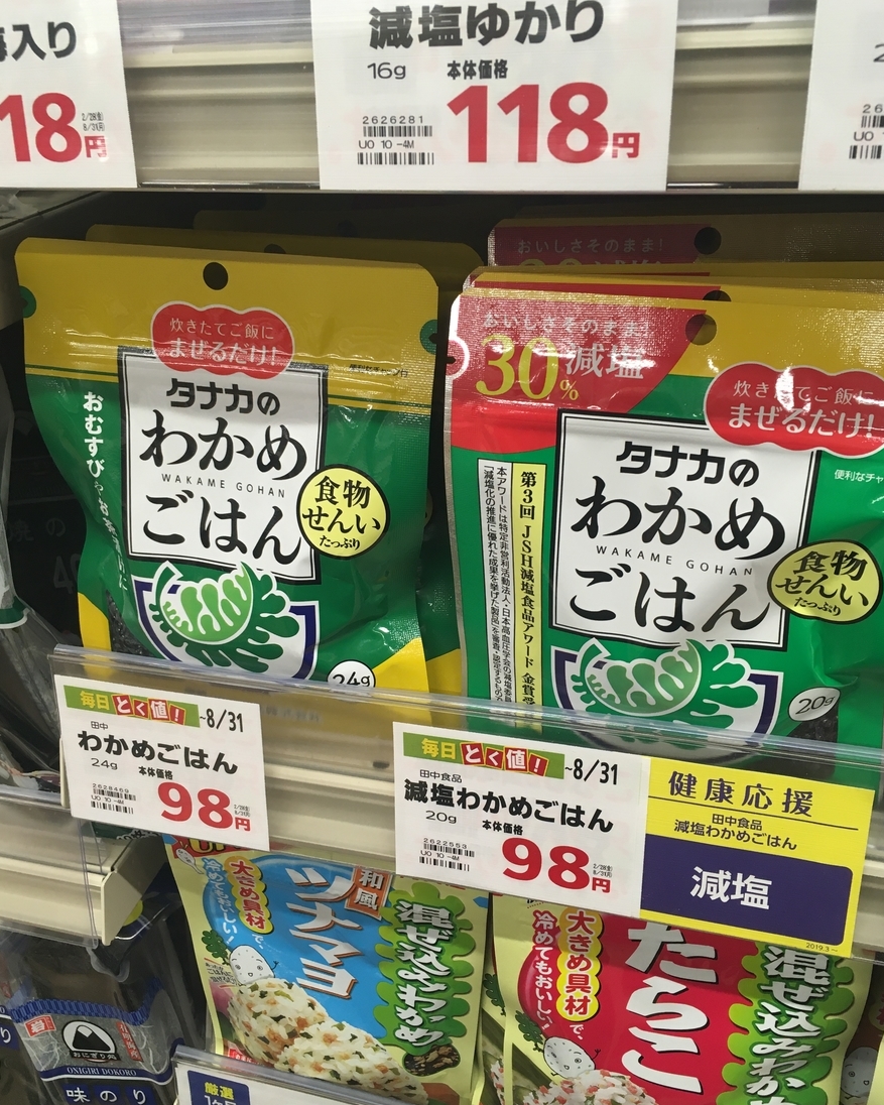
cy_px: 548
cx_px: 446
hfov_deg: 47.1
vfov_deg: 57.2
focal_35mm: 31
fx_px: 1014
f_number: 2.2
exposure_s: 1/30
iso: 50
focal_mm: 4.15
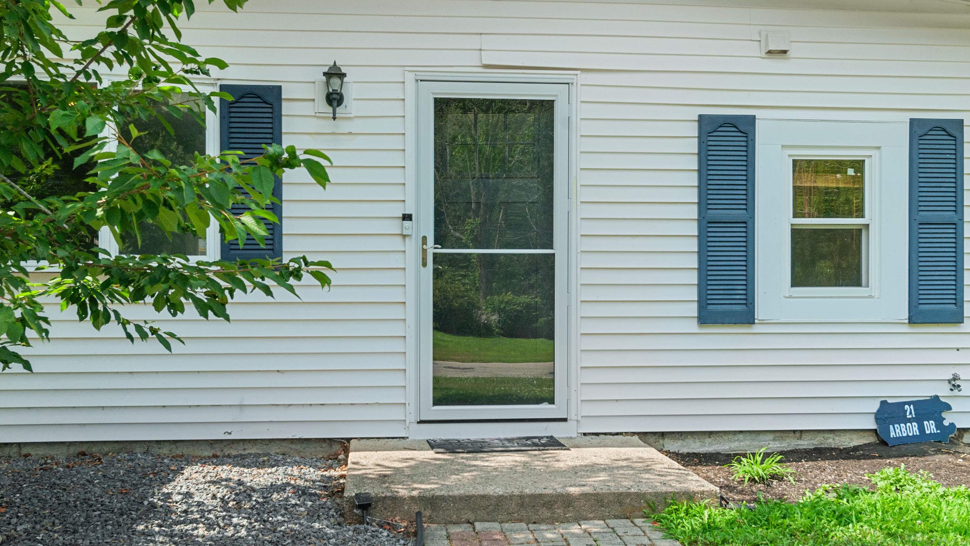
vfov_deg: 33.7
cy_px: 300
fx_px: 900
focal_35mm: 35
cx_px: 486
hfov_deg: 56.6
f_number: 9
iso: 200
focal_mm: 22
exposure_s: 1/250
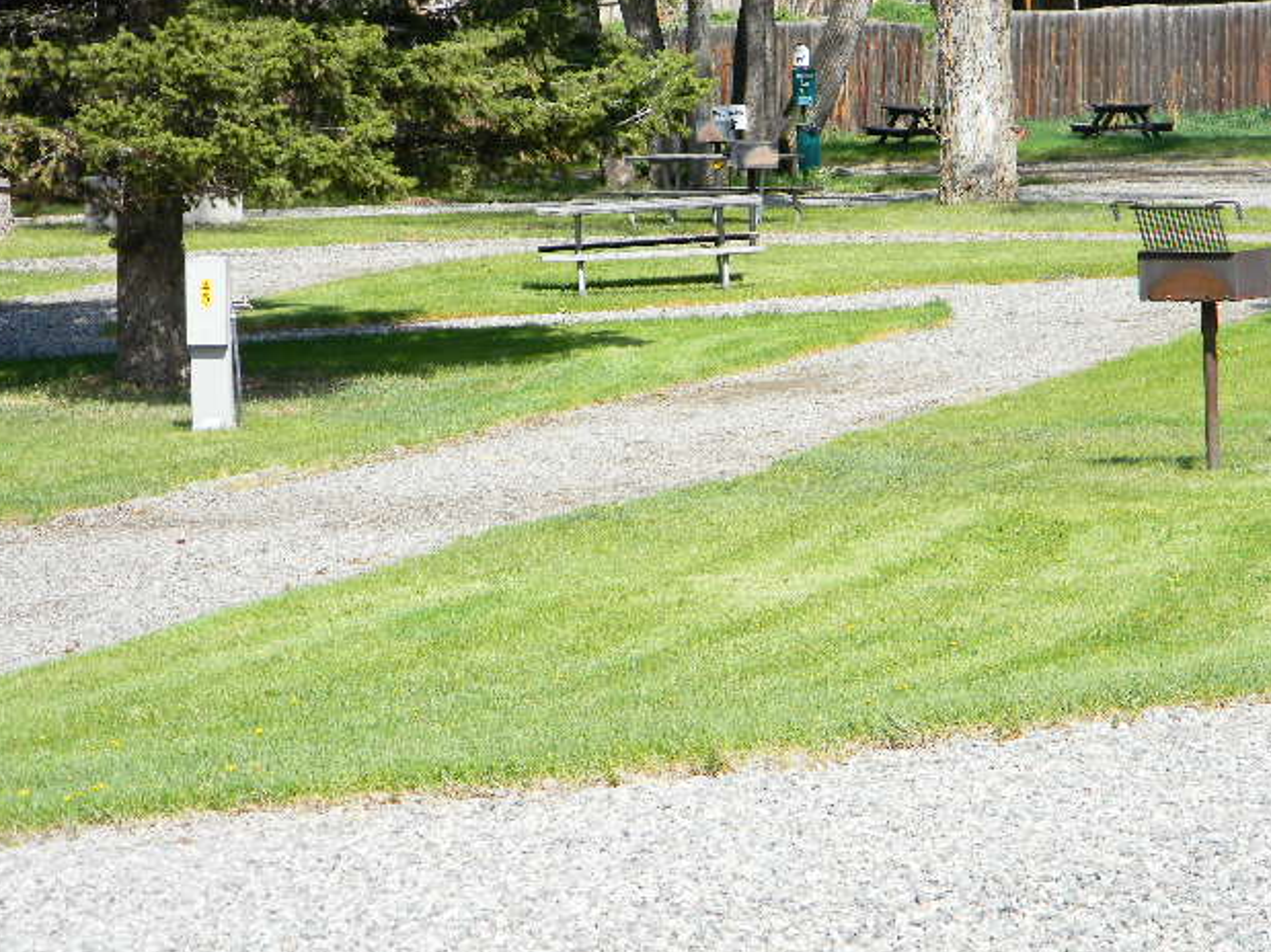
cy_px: 476
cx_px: 624
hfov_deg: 12.9
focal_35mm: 153
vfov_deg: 9.7
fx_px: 5617
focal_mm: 26.8
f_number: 5
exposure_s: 1/326
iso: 80
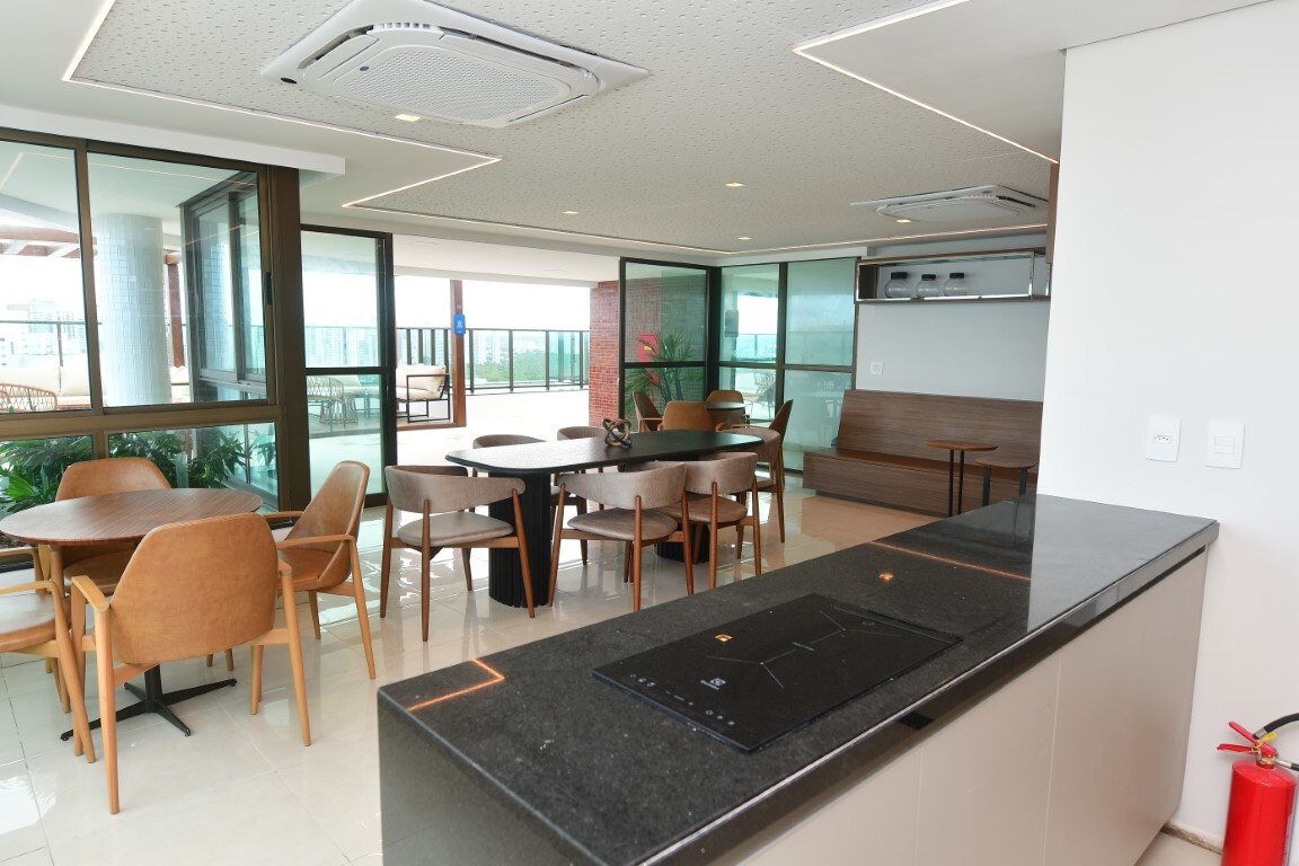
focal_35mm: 21
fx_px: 758
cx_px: 650
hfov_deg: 81.2
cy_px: 433
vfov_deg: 59.5
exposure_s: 1/125
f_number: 3.5
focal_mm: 14
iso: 125
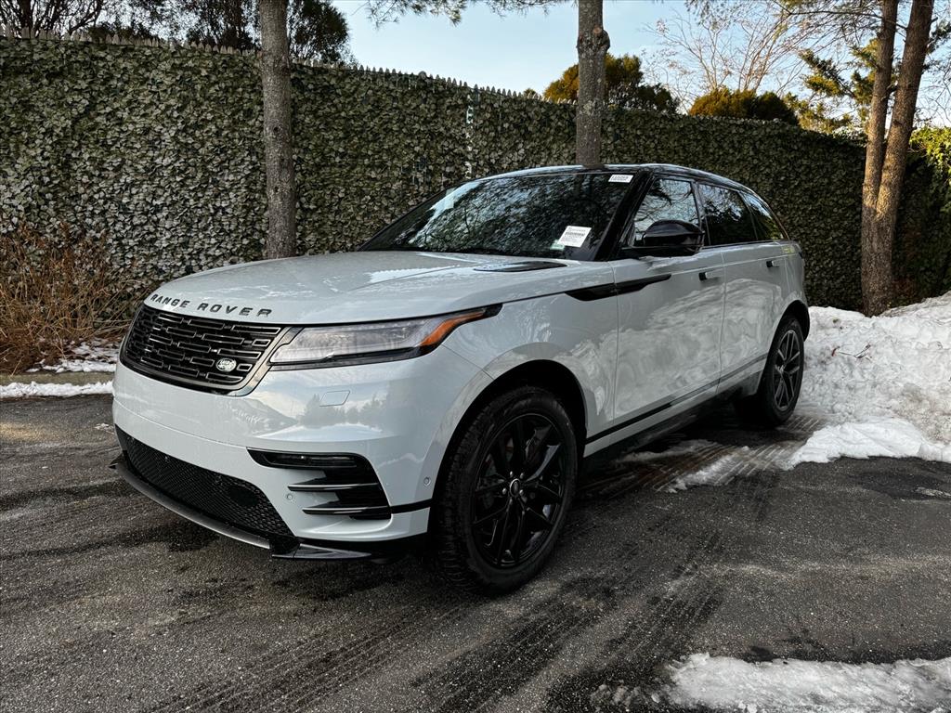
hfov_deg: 71.6
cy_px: 356
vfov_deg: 56.8
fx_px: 659
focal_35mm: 24
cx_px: 476
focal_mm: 6.76
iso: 80
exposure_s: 1/402
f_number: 1.78
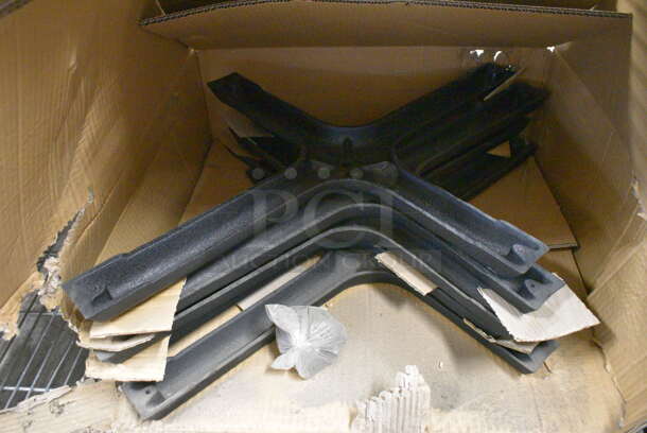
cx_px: 324
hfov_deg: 61.9
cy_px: 216
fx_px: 540
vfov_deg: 43.7
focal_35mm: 30
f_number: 3.8
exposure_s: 1/50
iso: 12800
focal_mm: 20
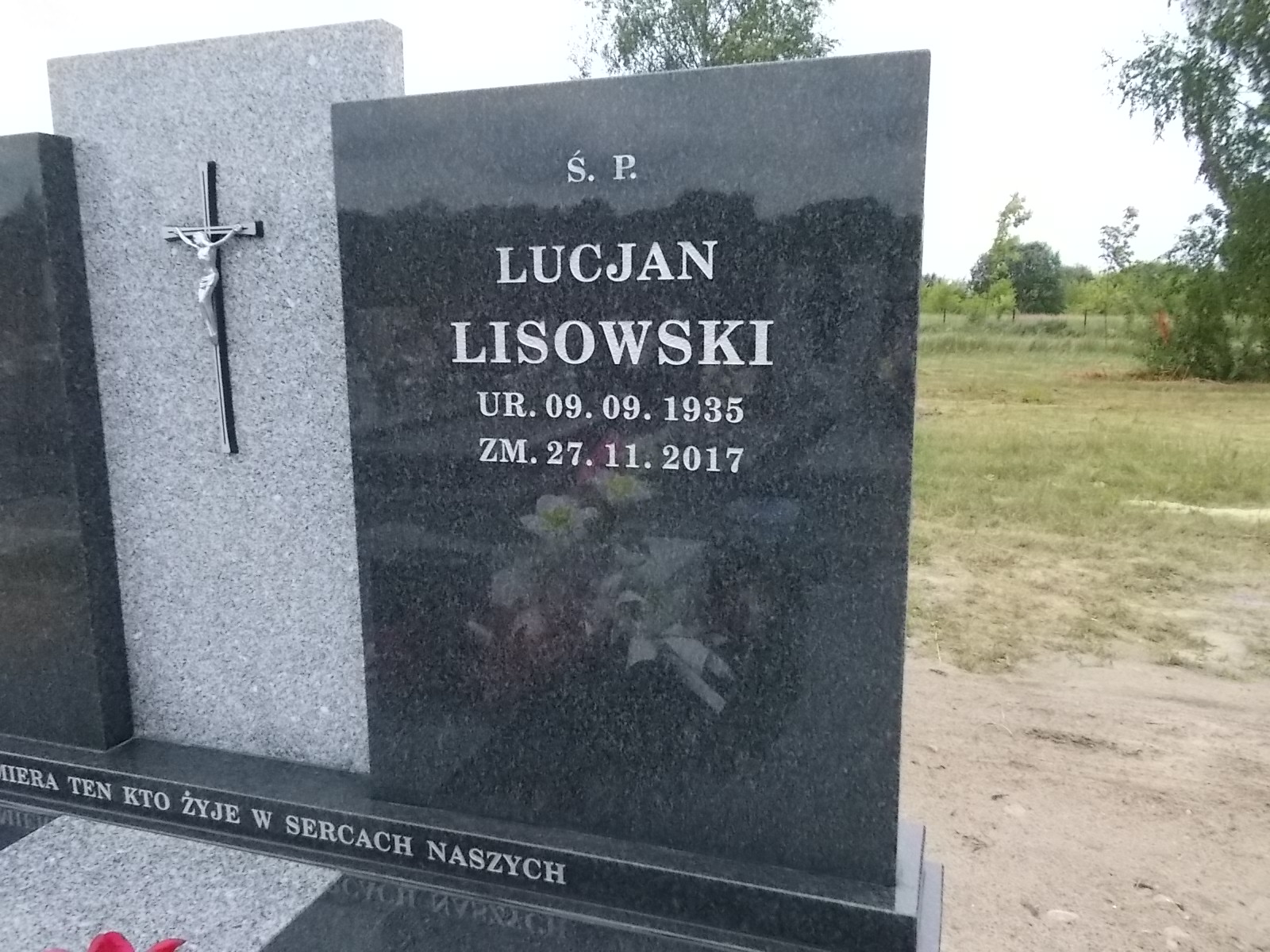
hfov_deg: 67.3
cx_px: 635
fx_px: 954
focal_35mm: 26
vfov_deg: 53.1
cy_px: 476
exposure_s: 1/320
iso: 400
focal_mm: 4.6
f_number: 8
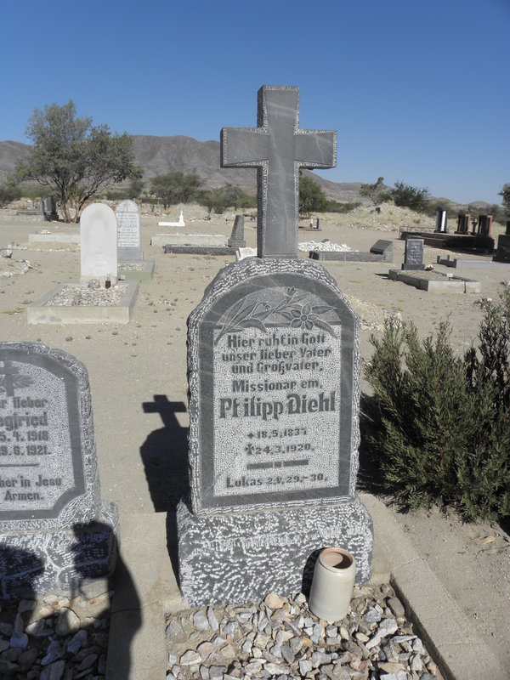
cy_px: 340
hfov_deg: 53.1
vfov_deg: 67.3
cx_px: 255
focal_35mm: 26
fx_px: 511
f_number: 5.6
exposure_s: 1/500
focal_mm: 4.6
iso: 64
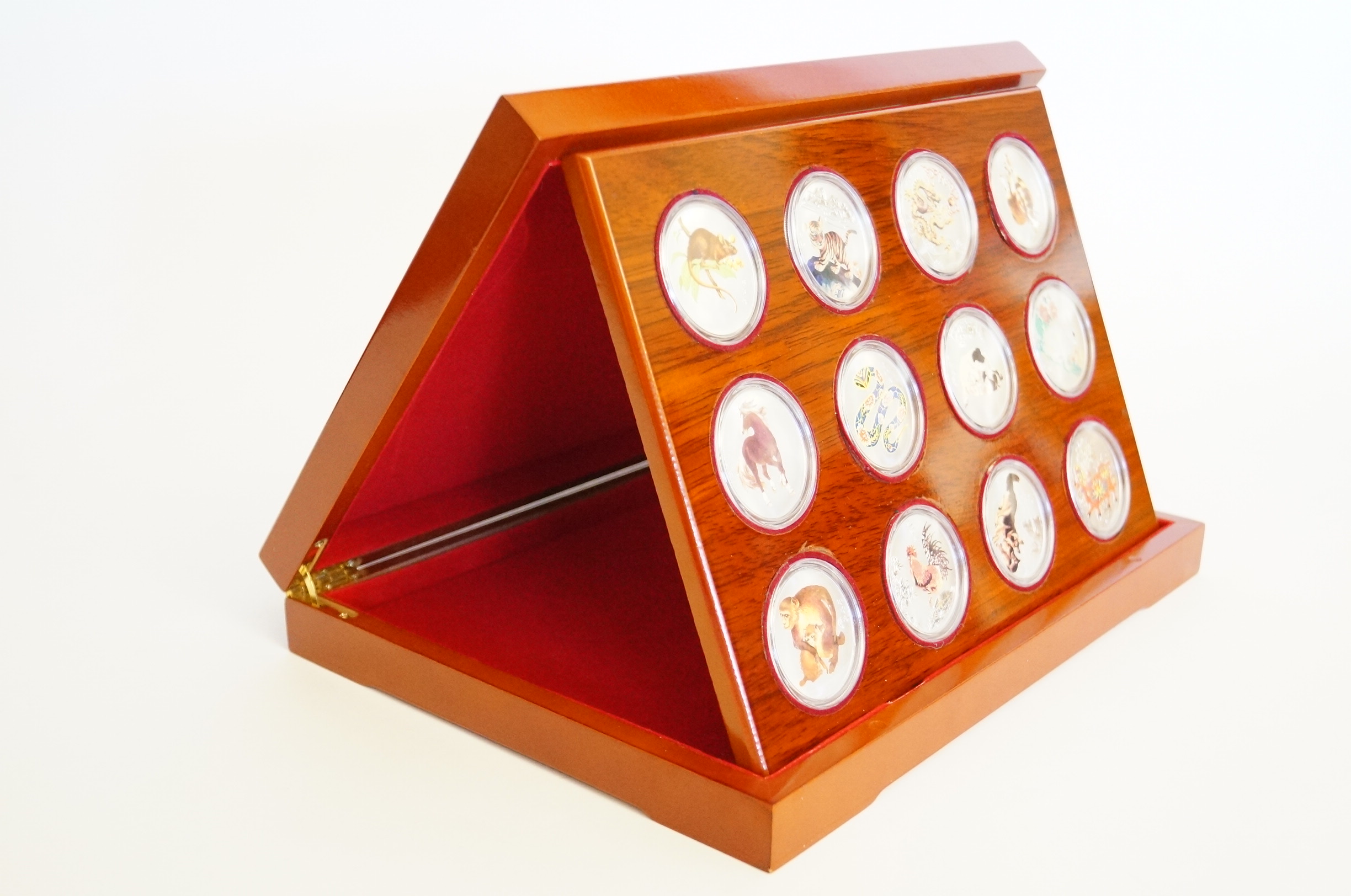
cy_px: 448
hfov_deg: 46.5
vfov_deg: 31.8
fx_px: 1574
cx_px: 676
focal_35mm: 42
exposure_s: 1/50
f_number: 4.5
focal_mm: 28
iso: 3200
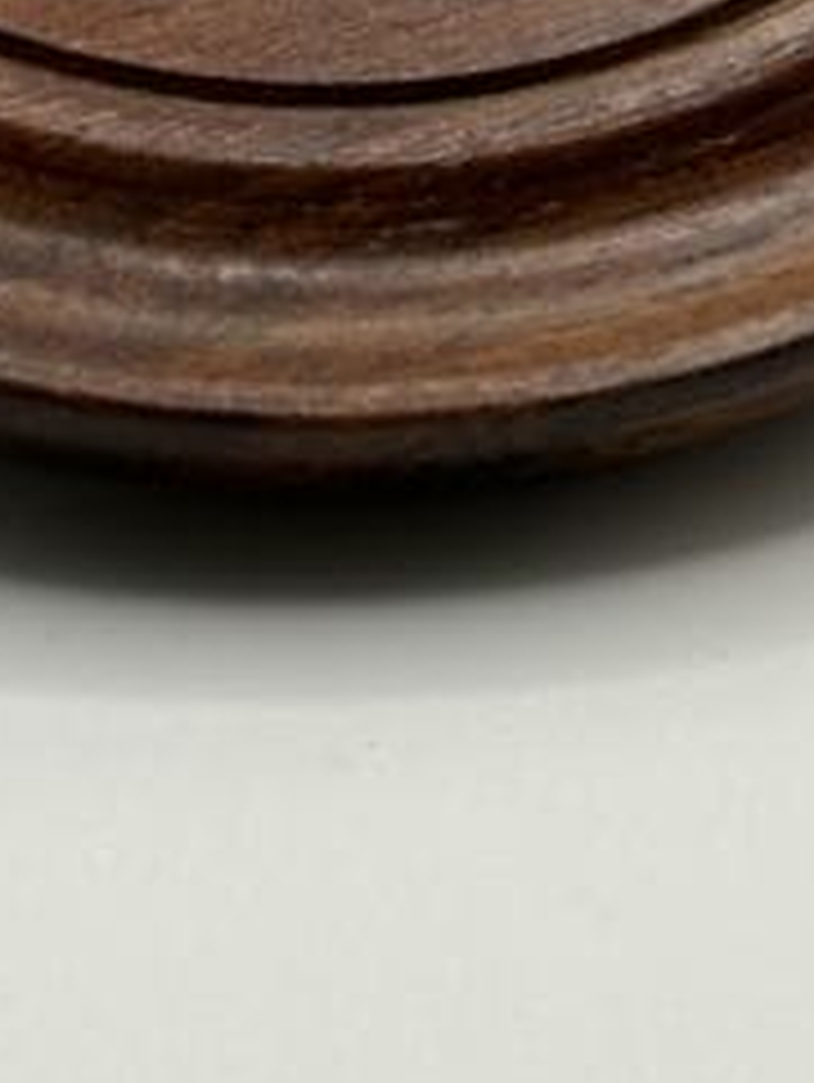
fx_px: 4511
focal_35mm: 144
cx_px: 378
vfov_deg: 13.2
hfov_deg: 10.3
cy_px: -312
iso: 32
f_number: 1.6
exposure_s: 1/242
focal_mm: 5.96
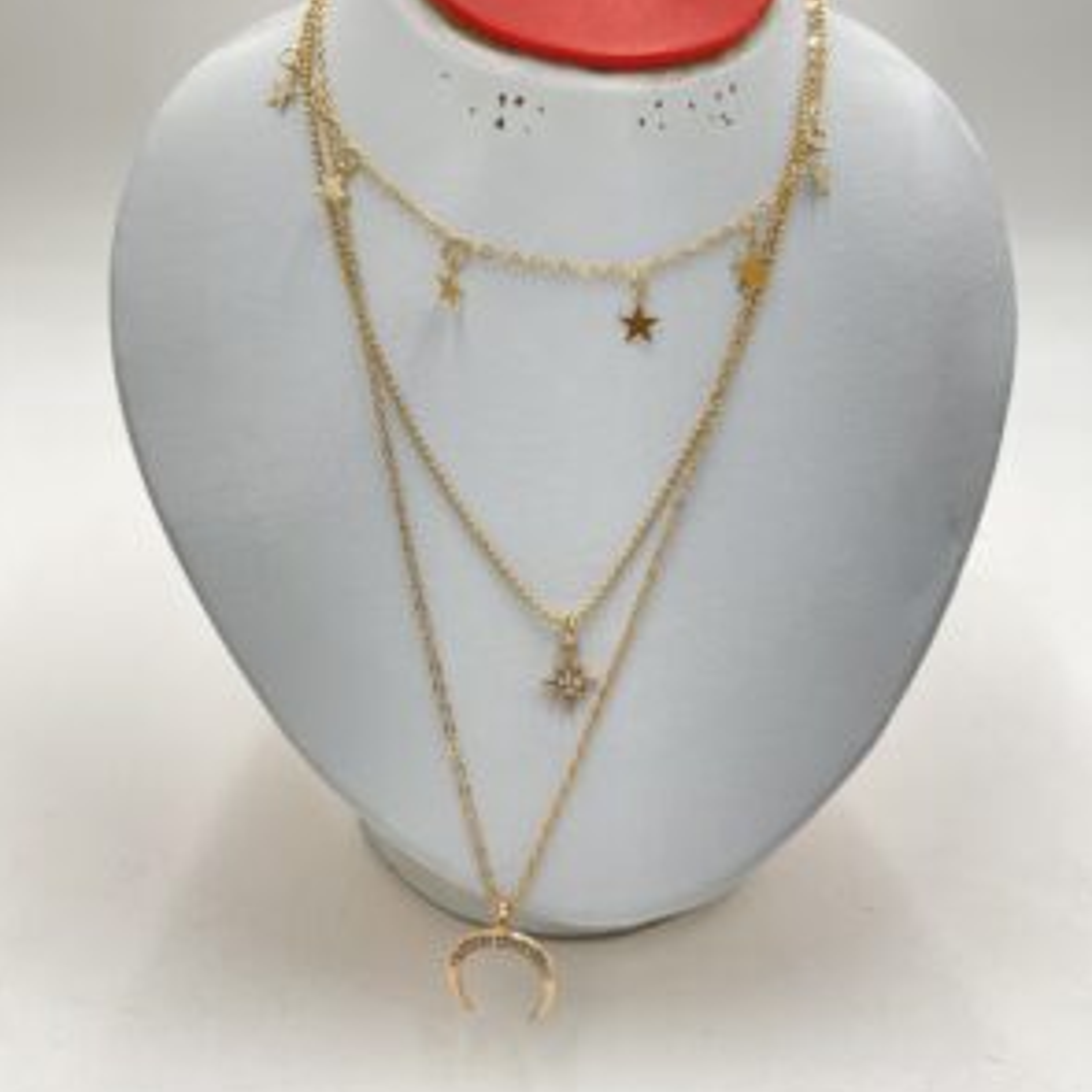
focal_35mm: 30
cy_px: 374
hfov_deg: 54.0
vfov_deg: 53.1
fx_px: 1071
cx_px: 540
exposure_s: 1/121
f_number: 1.6
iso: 64
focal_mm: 5.1
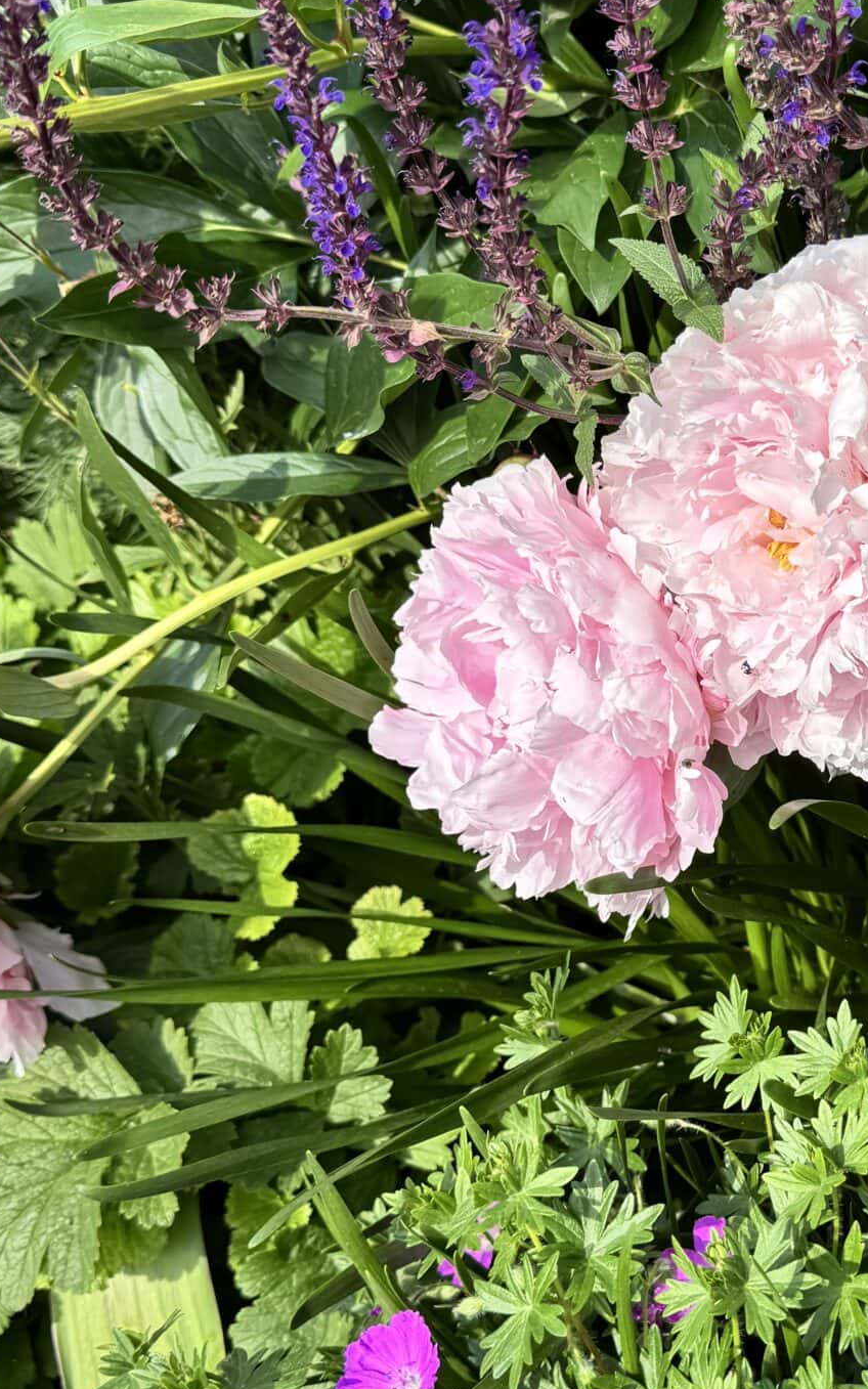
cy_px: 674
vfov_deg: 41.8
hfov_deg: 25.7
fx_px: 1817
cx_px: 837
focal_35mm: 48
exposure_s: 1/1488
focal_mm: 6.76
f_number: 1.78
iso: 80
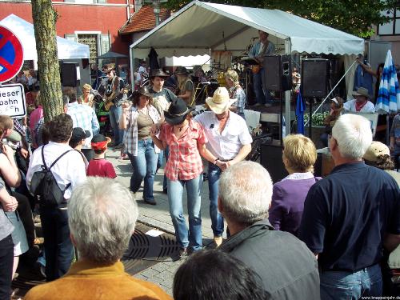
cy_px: 150
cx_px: 200
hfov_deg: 47.9
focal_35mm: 39
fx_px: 451
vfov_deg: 36.8
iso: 100
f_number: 3.4
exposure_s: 1/350
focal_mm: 8
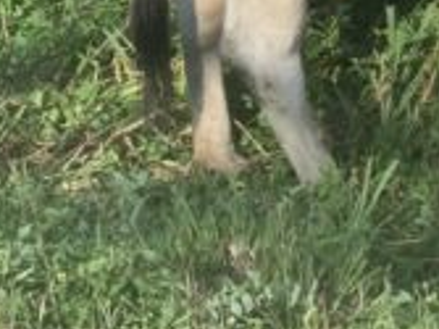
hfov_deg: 9.7
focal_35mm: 200
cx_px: 615
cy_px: -234
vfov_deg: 7.2
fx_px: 2535
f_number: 2.4
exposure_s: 1/600
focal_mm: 6
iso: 16
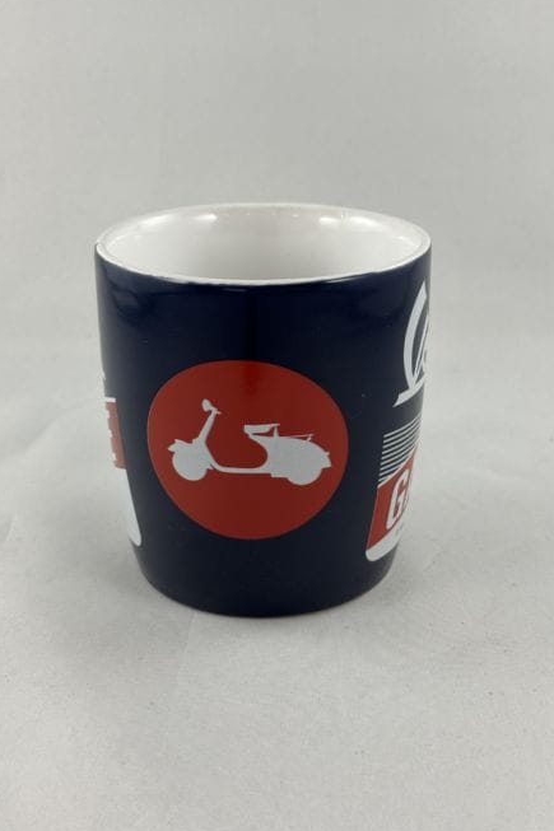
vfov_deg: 38.9
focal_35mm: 51
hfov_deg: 26.5
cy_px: 416
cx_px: 273
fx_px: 1178
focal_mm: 6.86
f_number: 1.78
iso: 64
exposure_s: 1/100
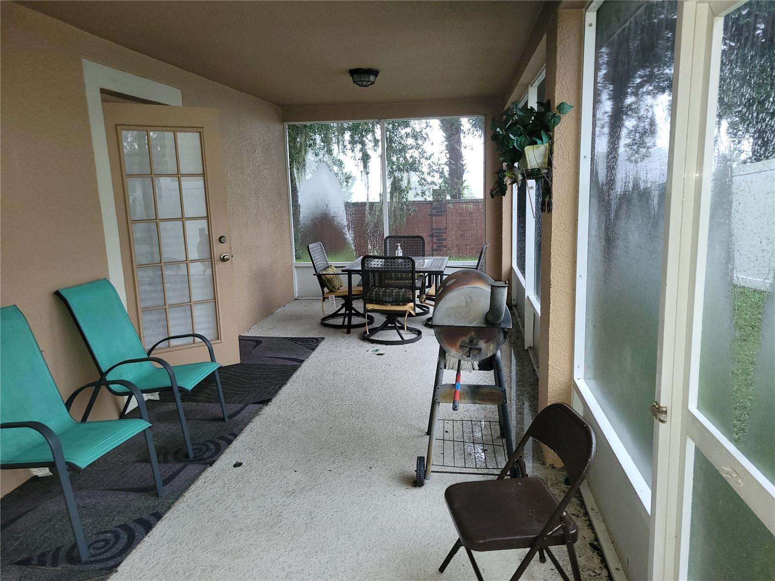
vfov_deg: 53.1
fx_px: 582
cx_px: 388
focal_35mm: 26
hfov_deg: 67.3
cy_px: 290
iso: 160
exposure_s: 1/9.99
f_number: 1.8
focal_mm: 5.4
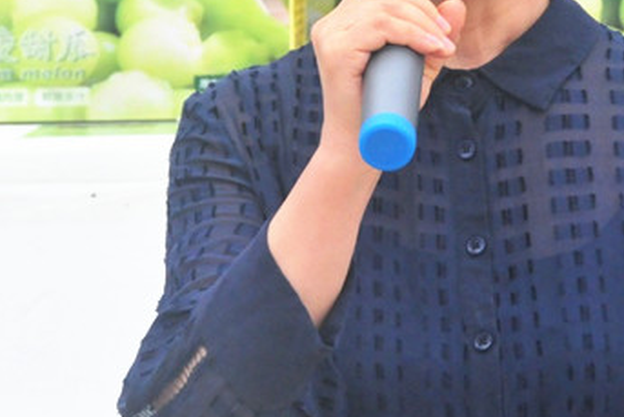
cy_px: -38
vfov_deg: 3.5
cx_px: 466
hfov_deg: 5.3
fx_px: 6749
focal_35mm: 389
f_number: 13
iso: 1000
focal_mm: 105
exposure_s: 1/640
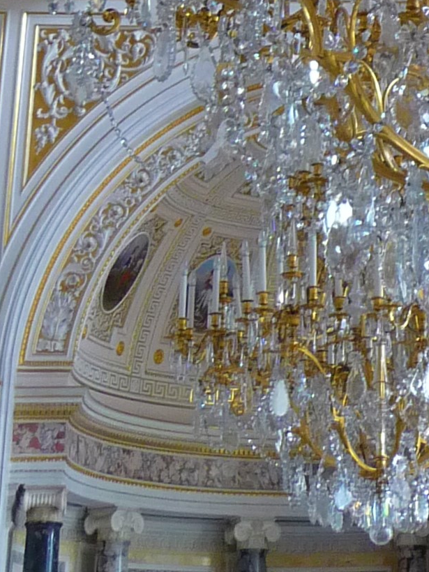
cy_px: -387
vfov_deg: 15.0
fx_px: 1950
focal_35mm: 118
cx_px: 465
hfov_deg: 12.4
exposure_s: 1/30
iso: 160
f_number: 3.3
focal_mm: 4.7
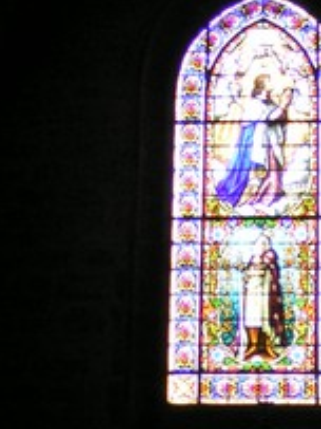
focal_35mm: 115
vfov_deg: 17.0
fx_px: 1423
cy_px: 341
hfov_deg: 12.7
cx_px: 300
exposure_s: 1/20
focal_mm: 5.8
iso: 200
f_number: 2.8
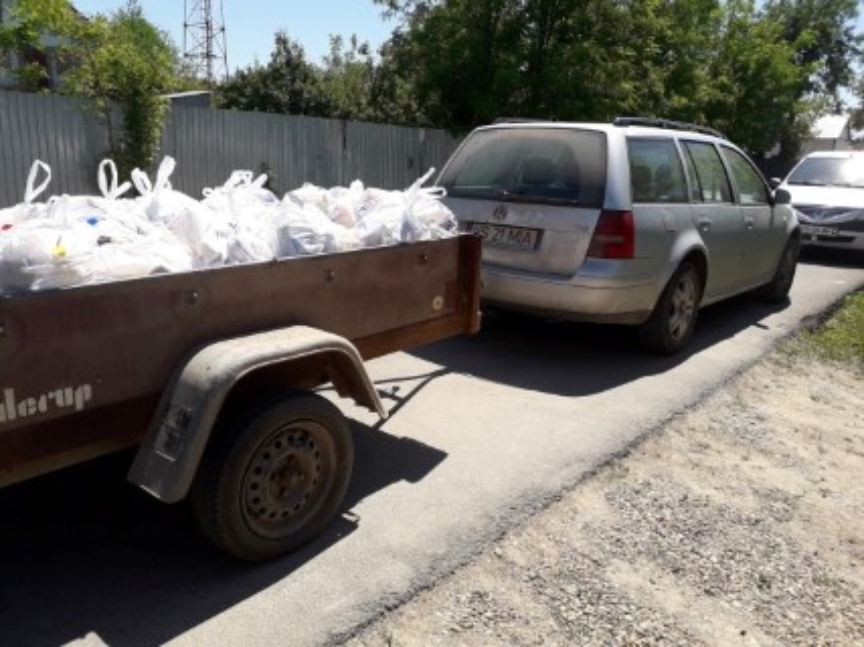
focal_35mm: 27
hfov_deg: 65.3
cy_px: 324
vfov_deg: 51.3
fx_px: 674
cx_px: 432
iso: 40
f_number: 1.9
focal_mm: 3.6
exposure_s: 1/1410
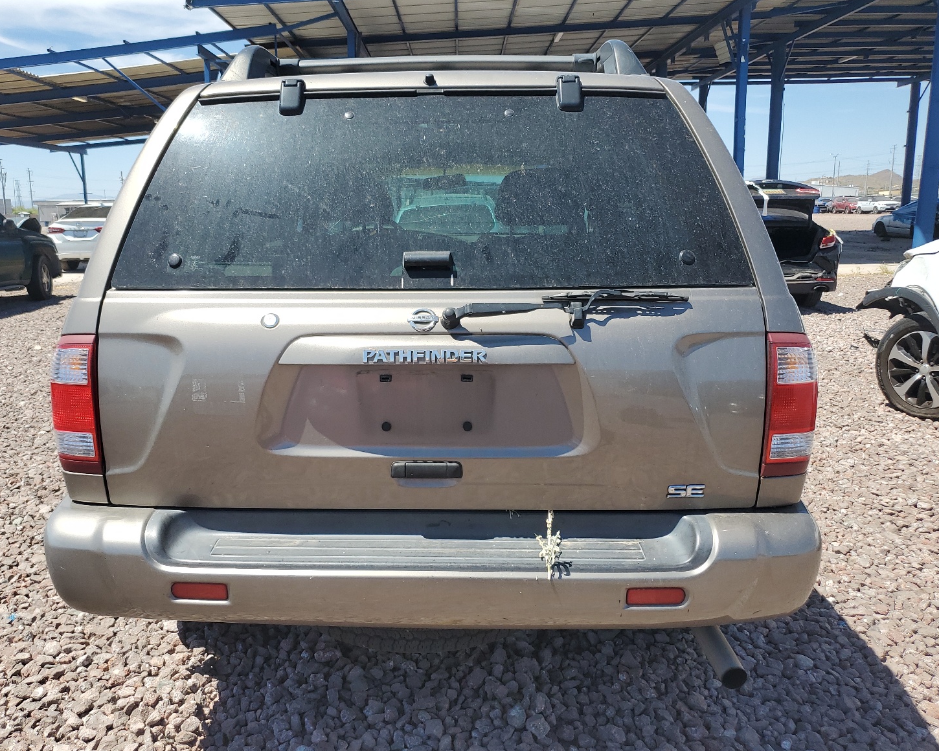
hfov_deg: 62.2
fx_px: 778
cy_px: 366
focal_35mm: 28
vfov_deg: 51.5
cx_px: 438
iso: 50
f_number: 1.5
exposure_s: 1/2500
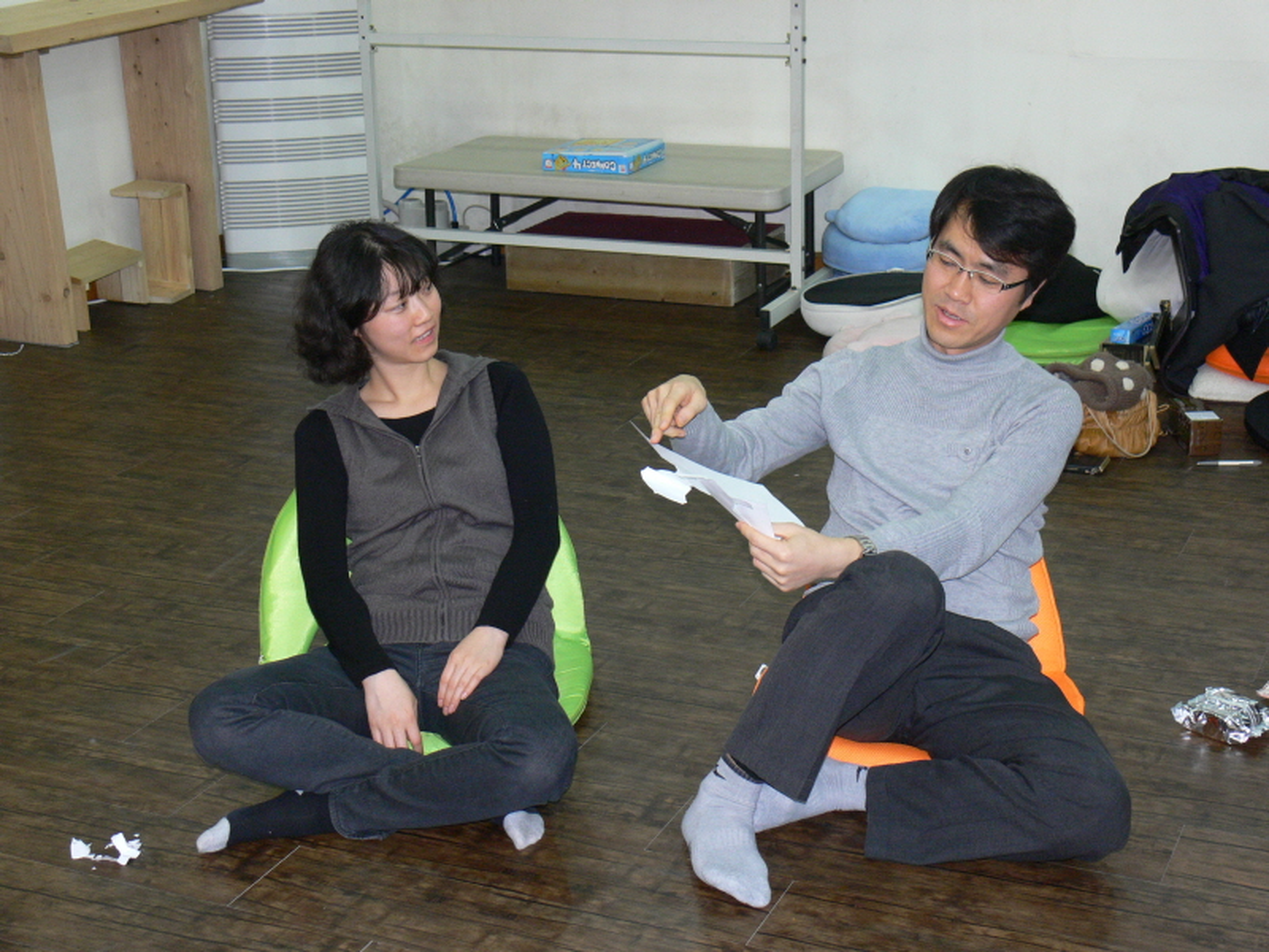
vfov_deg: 26.1
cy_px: 476
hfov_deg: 34.3
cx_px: 634
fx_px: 2053
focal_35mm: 56
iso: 160
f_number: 3.2
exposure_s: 1/30
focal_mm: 11.8
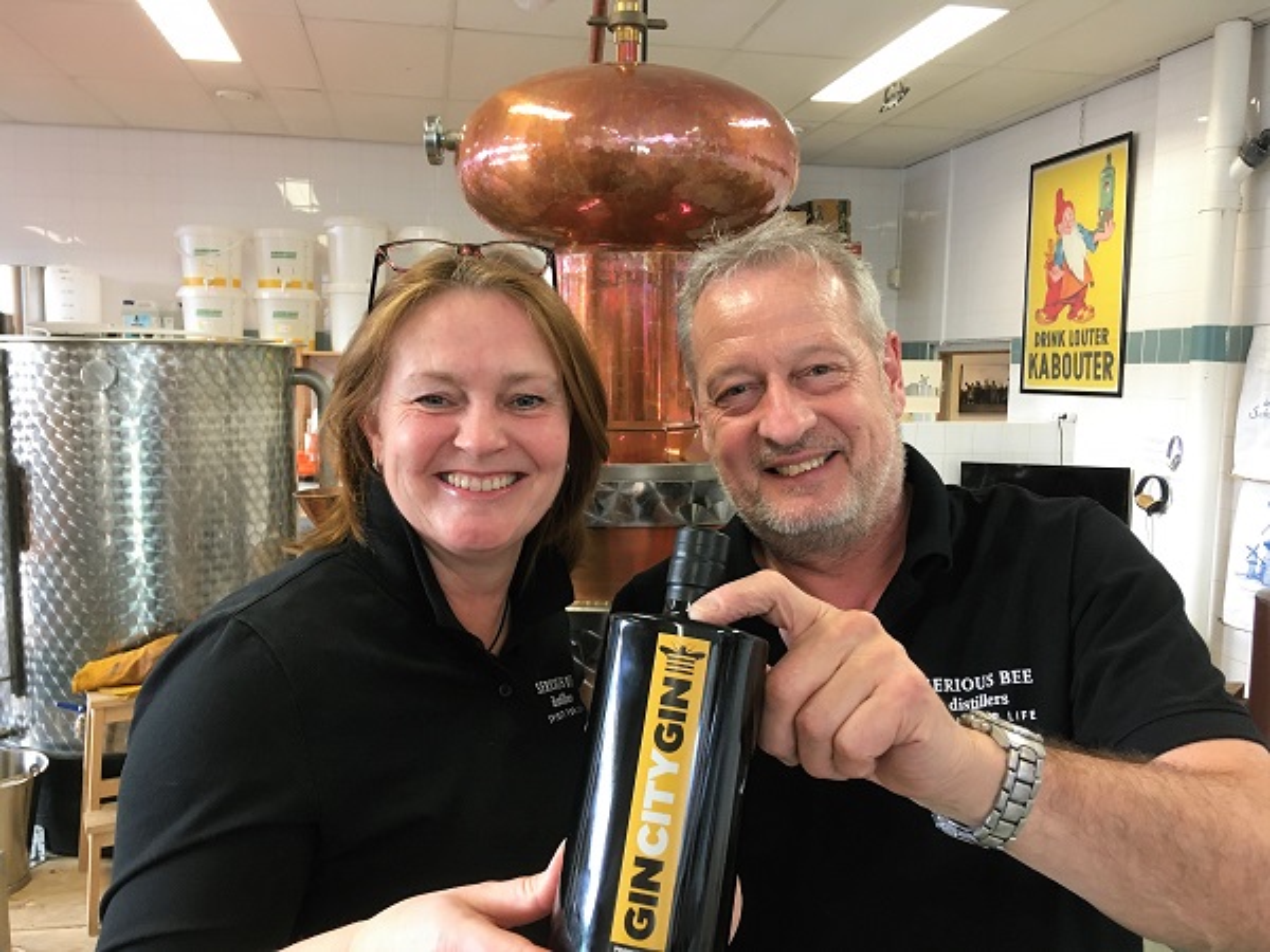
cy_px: 476
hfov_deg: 61.7
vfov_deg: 48.2
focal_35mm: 29
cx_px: 635
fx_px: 1064
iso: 125
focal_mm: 4.15
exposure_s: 1/33
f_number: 2.2
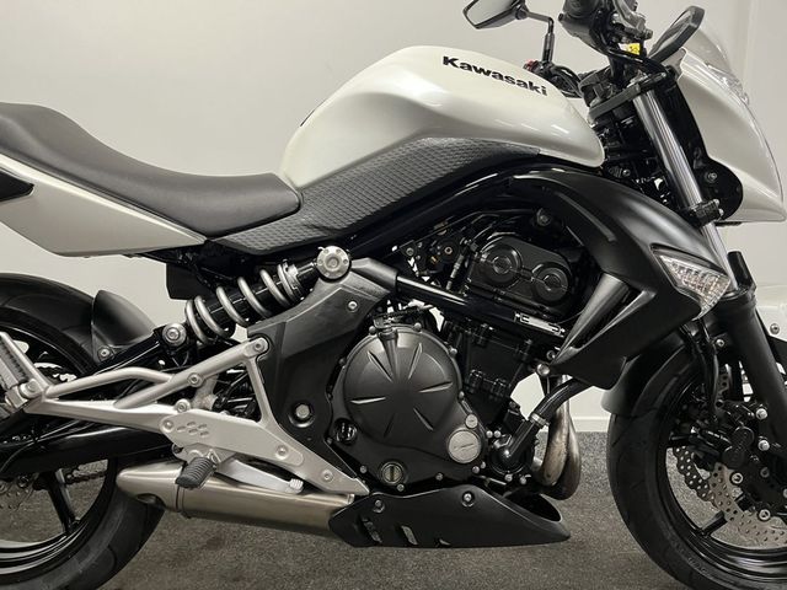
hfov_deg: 67.3
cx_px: 394
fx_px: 591
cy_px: 295
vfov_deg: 53.1
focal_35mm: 26
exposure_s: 1/50
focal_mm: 5.1
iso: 250
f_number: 1.6
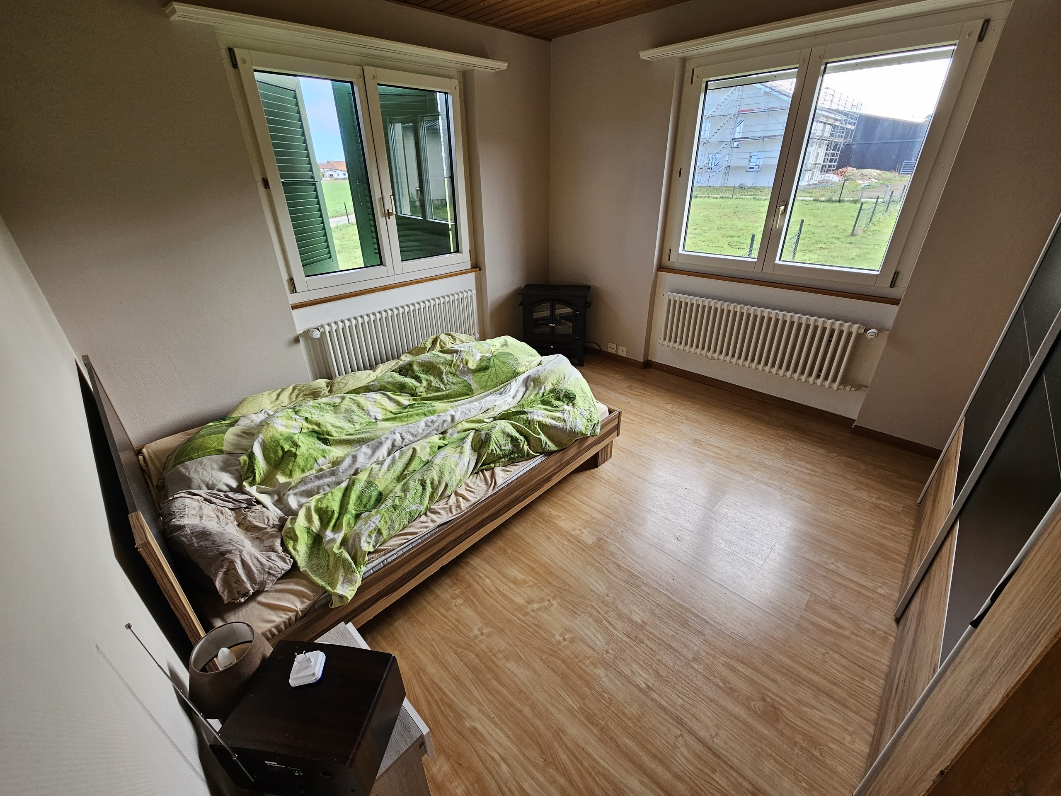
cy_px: 398
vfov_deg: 89.9
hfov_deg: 106.2
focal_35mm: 13
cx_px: 530
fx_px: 398
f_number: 2.2
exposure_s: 1/190
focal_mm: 2.2
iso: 100
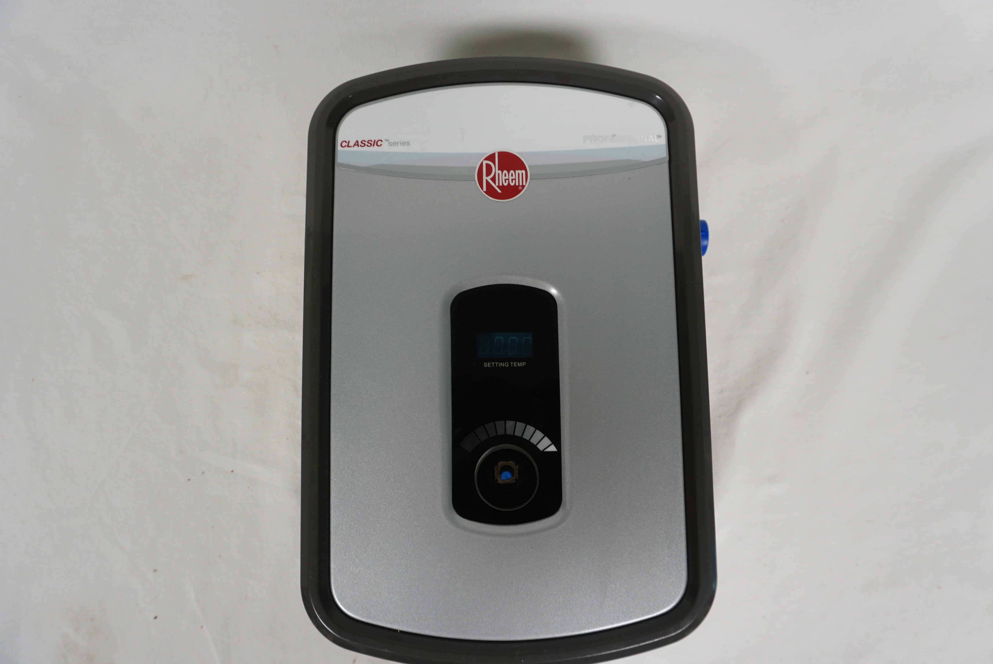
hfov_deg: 73.7
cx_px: 496
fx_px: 662
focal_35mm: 24
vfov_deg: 53.2
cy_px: 332
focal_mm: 16
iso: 500
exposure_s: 1/25
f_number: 5
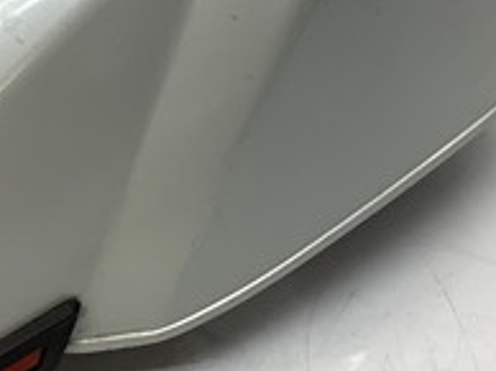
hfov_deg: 20.3
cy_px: 8
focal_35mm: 96
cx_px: 141
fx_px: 1374
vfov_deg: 15.1
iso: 32
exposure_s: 1/120
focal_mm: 3.3
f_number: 2.4
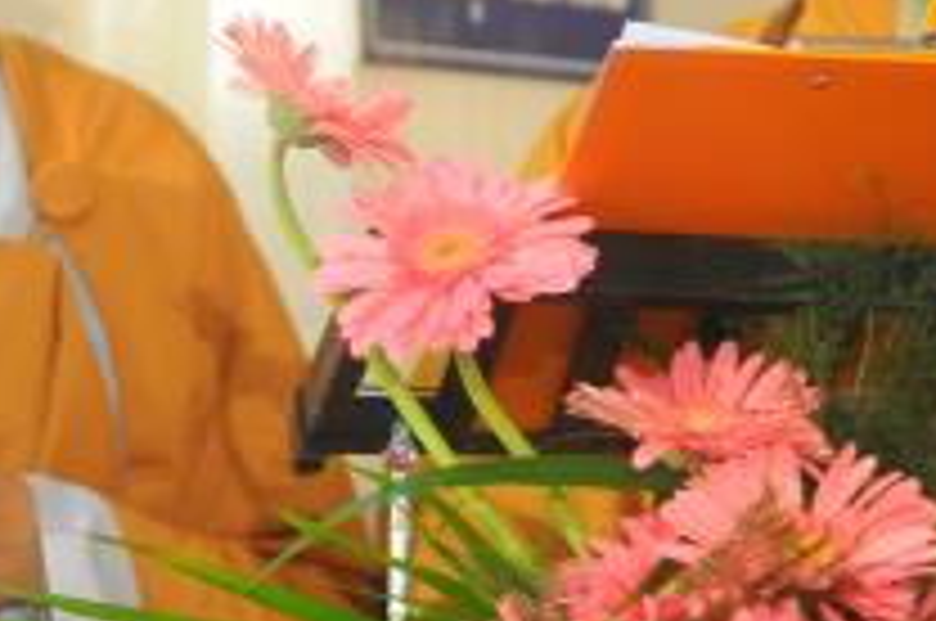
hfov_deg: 9.3
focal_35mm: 222
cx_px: 567
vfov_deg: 6.2
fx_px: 5763
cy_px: 110
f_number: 2.8
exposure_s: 1/50
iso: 800
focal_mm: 48
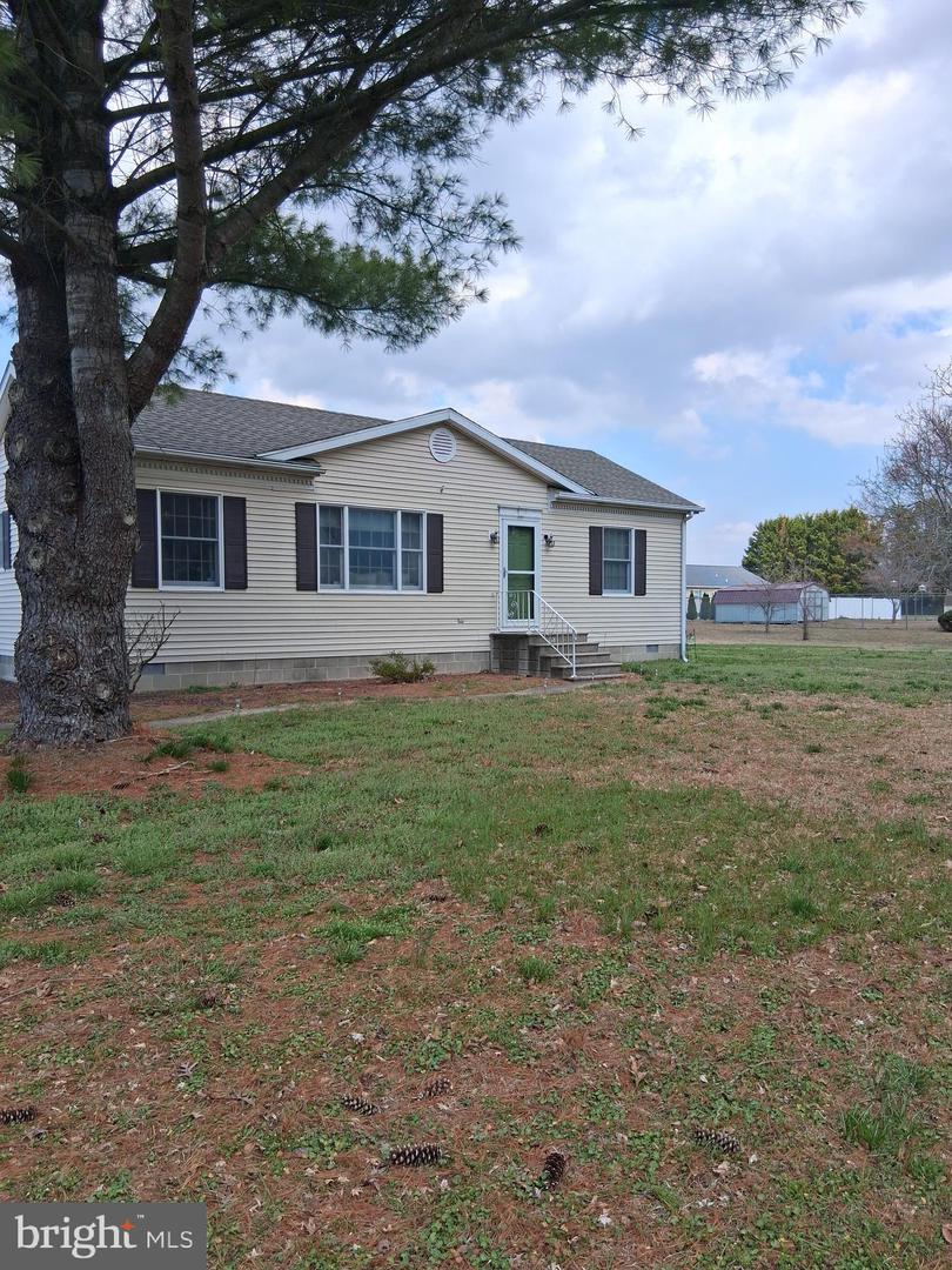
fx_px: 953
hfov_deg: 53.1
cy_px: 635
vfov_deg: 67.3
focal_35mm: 26
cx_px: 476
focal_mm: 3.98
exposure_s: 1/605
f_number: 1.8
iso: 25
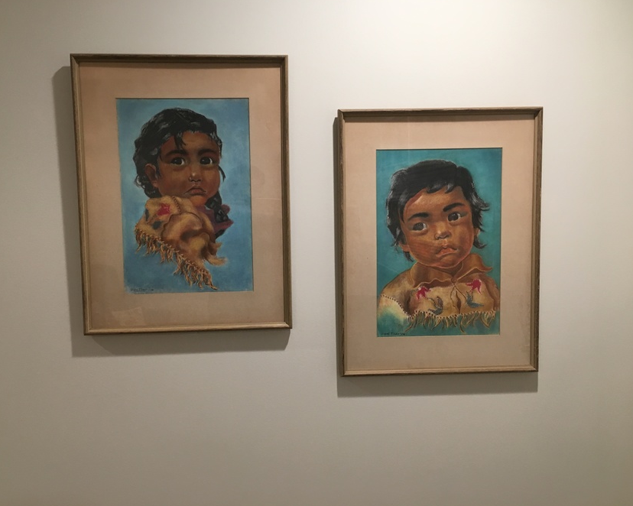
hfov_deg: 57.1
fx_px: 581
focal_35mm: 31
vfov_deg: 47.1
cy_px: 250
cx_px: 293
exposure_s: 1/33
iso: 125
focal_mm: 4.15
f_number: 2.2
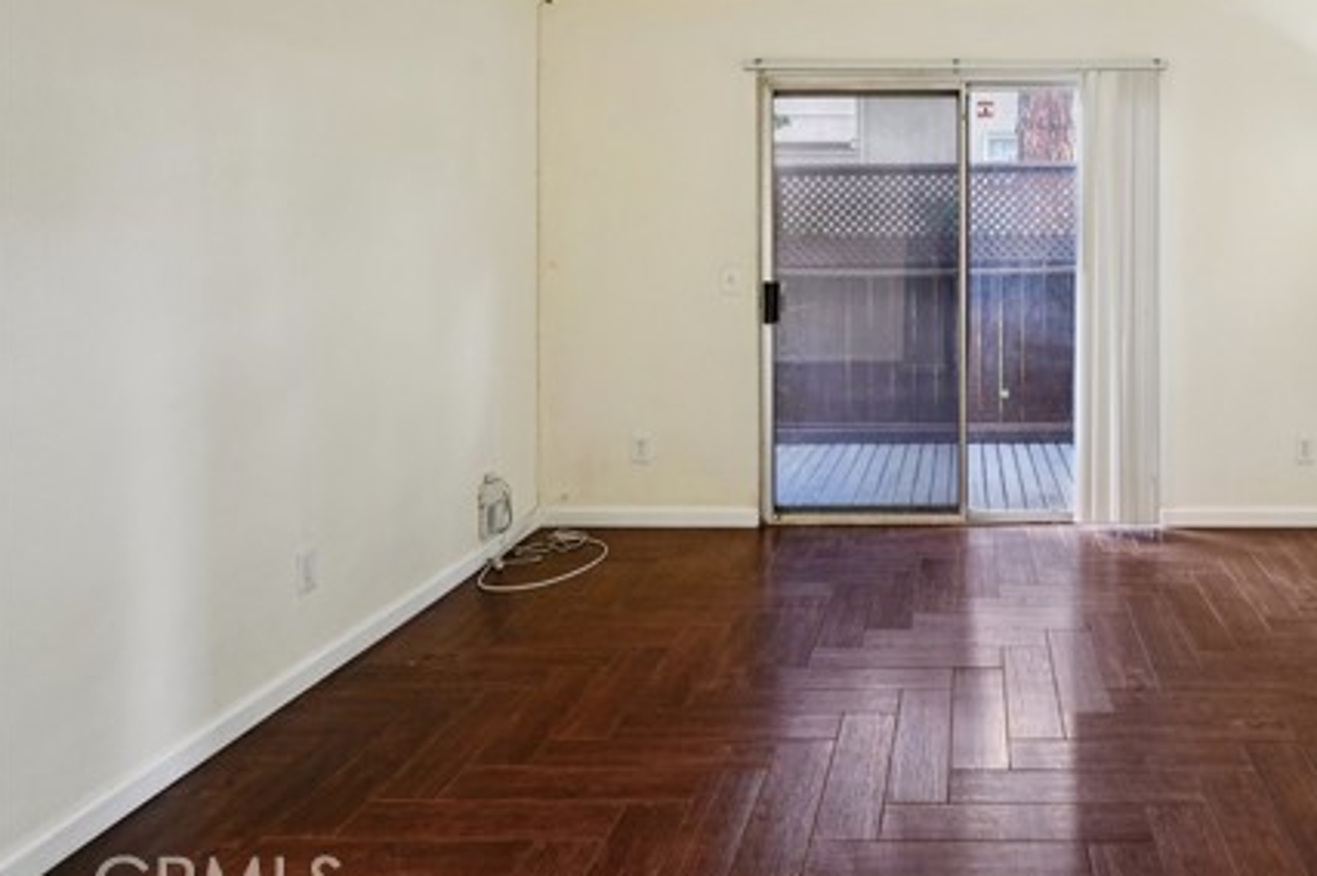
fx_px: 1025
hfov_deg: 61.9
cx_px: 978
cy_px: 271
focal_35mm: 28
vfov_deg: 45.3
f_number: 8
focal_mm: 18.7
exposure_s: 1/20
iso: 400
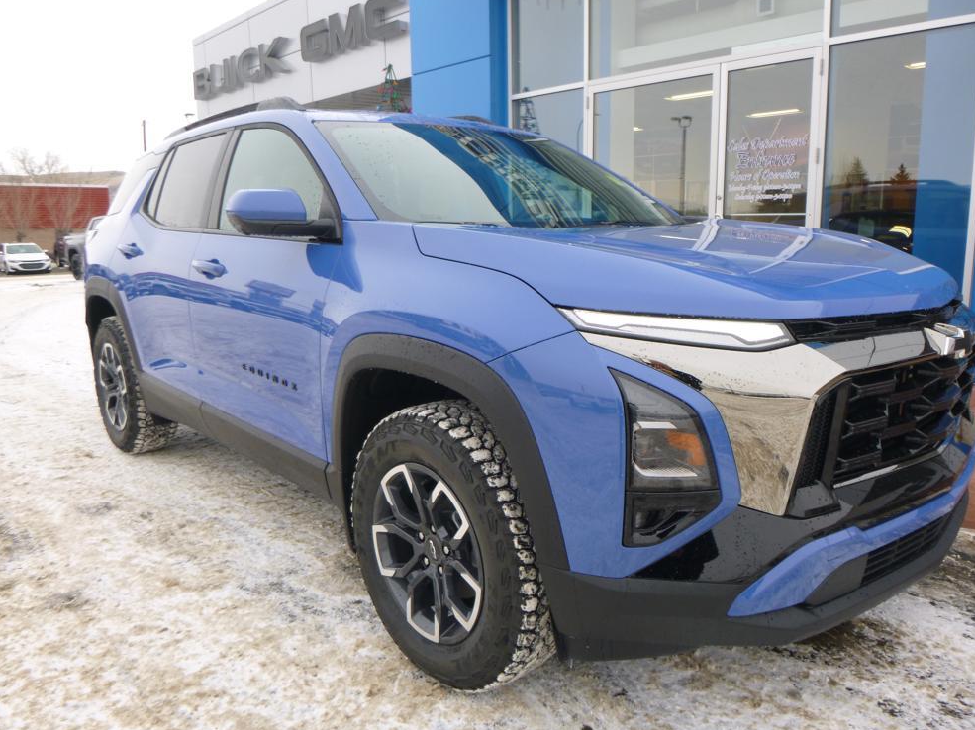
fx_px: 732
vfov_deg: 53.0
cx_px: 504
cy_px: 354
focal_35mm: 26
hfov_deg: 67.3
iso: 100
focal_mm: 4.5
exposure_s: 1/100
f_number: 3.9
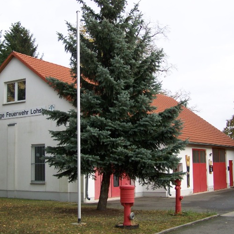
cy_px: 100
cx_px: 97
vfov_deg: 31.6
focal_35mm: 54
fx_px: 413
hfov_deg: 31.6
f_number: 2.8
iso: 64
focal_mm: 6.3
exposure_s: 1/320
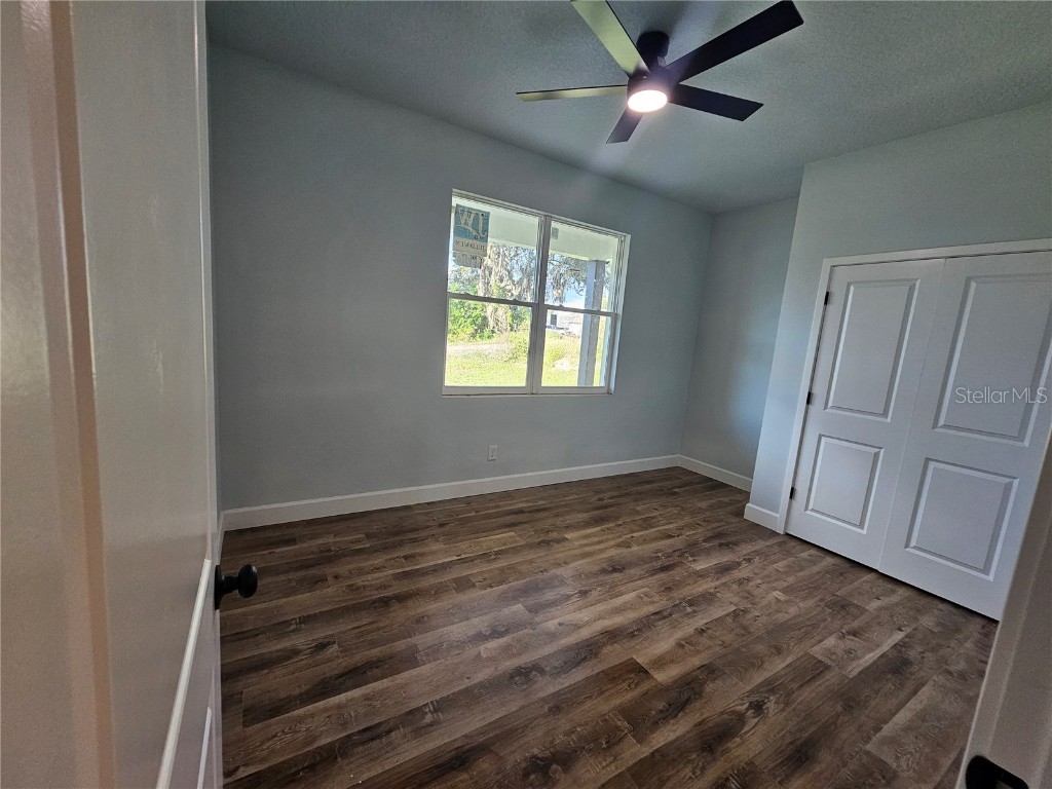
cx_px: 526
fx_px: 395
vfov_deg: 89.9
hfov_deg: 106.2
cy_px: 394
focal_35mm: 13
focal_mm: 2.2
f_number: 2.2
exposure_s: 1/60
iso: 100
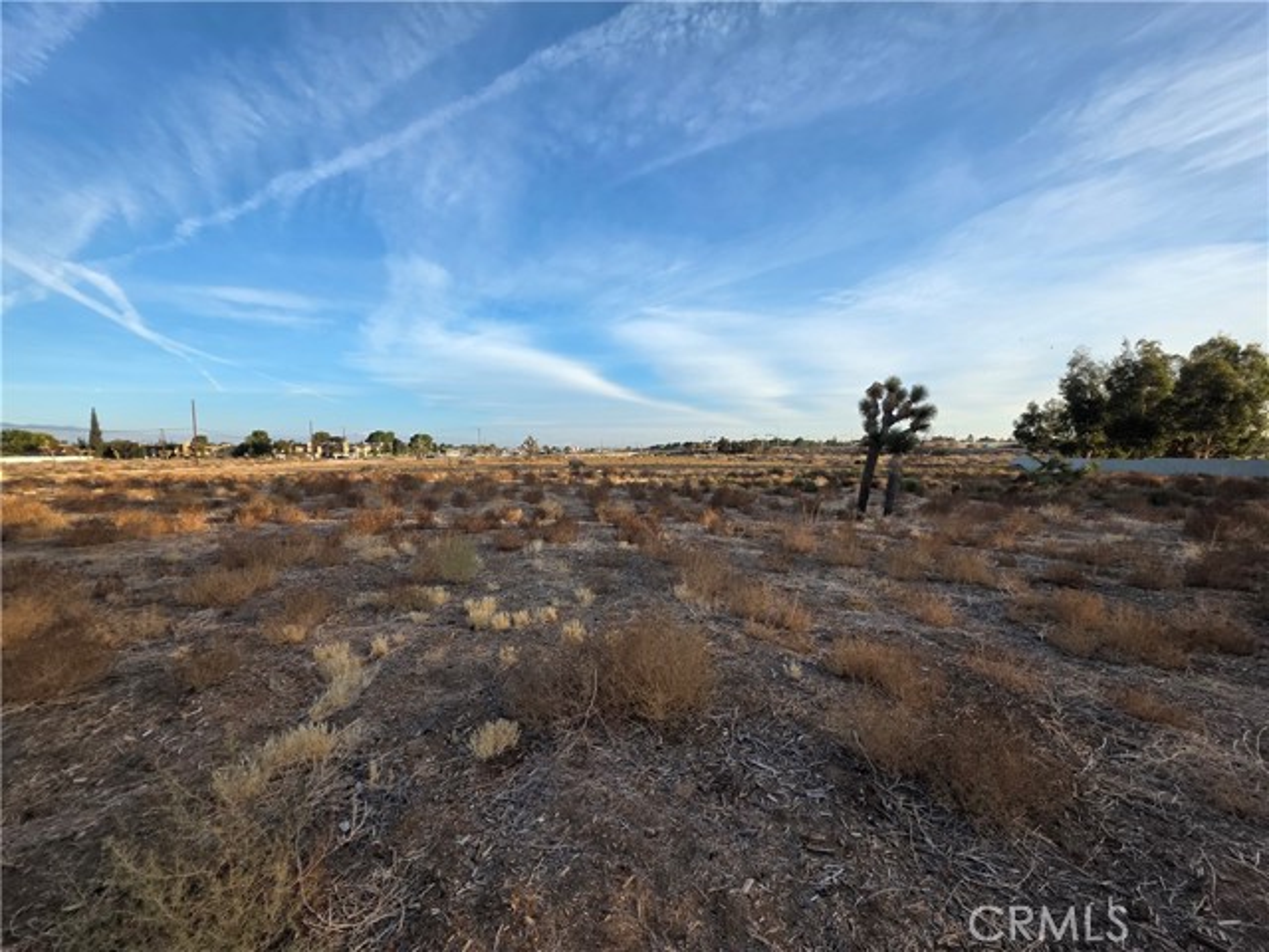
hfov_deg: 106.2
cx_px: 634
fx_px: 477
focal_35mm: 13
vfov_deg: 89.9
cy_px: 476
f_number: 1.9
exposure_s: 1/786
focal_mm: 2.2
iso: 40
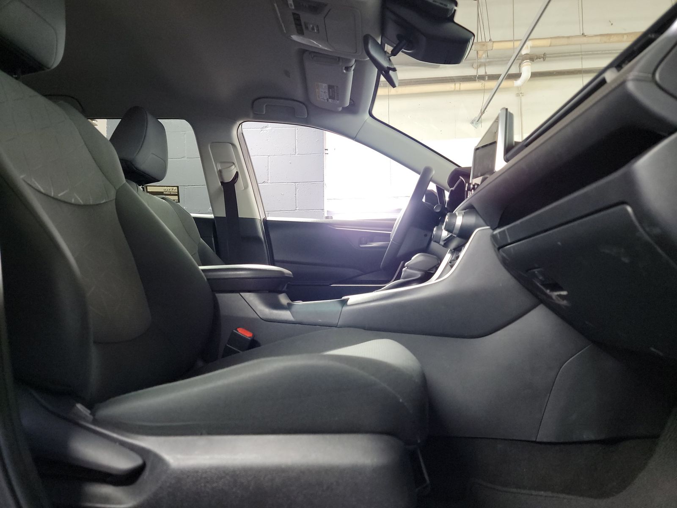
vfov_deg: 56.8
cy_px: 254
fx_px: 469
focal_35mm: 24
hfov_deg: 71.6
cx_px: 338
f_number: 1.8
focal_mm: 6.7
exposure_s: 1/59
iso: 992
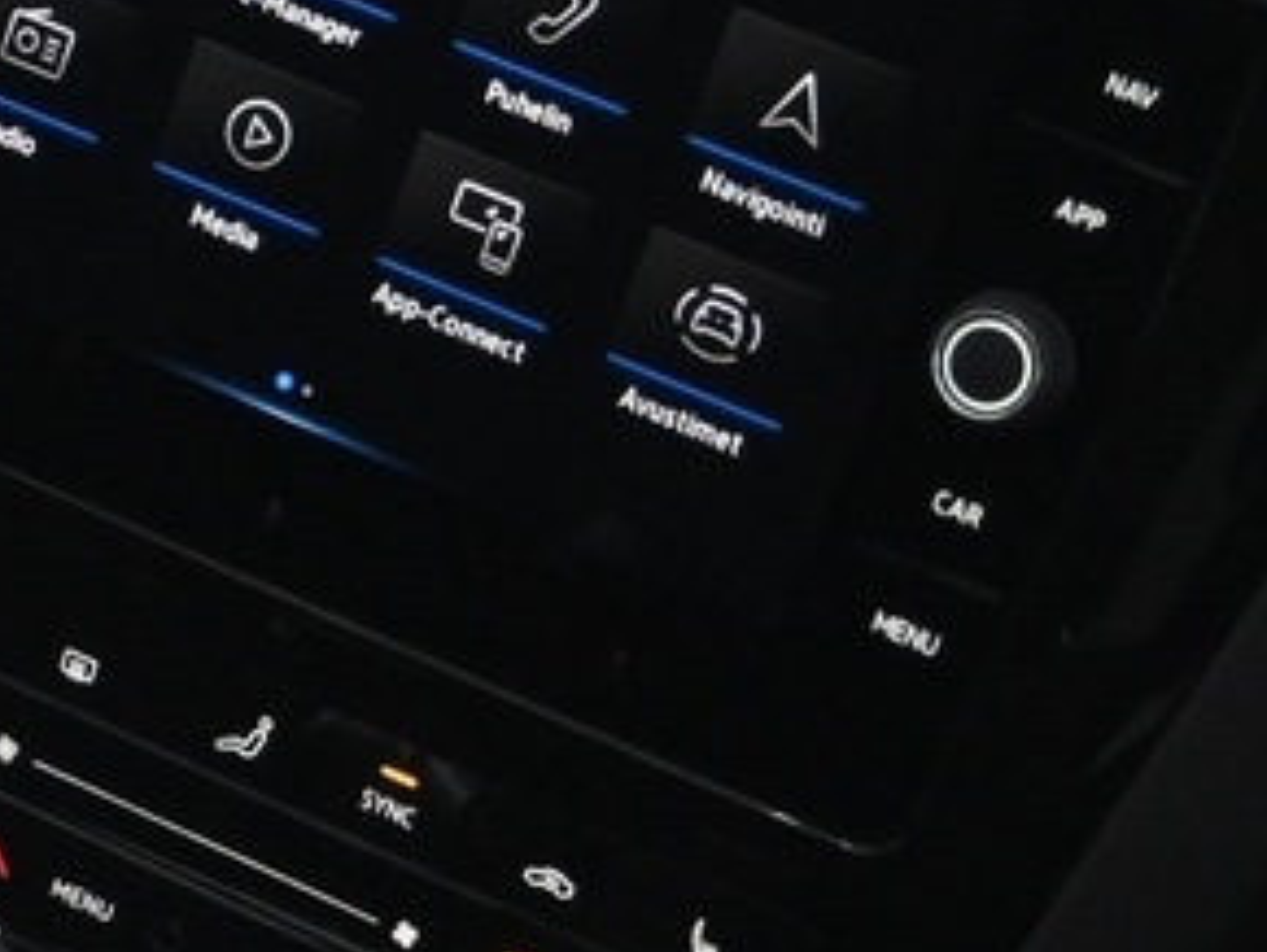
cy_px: 354
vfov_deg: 6.7
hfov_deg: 8.4
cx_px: -1341
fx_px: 8108
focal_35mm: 221
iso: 1800
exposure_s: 1/40
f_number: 4.5
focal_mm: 27.5
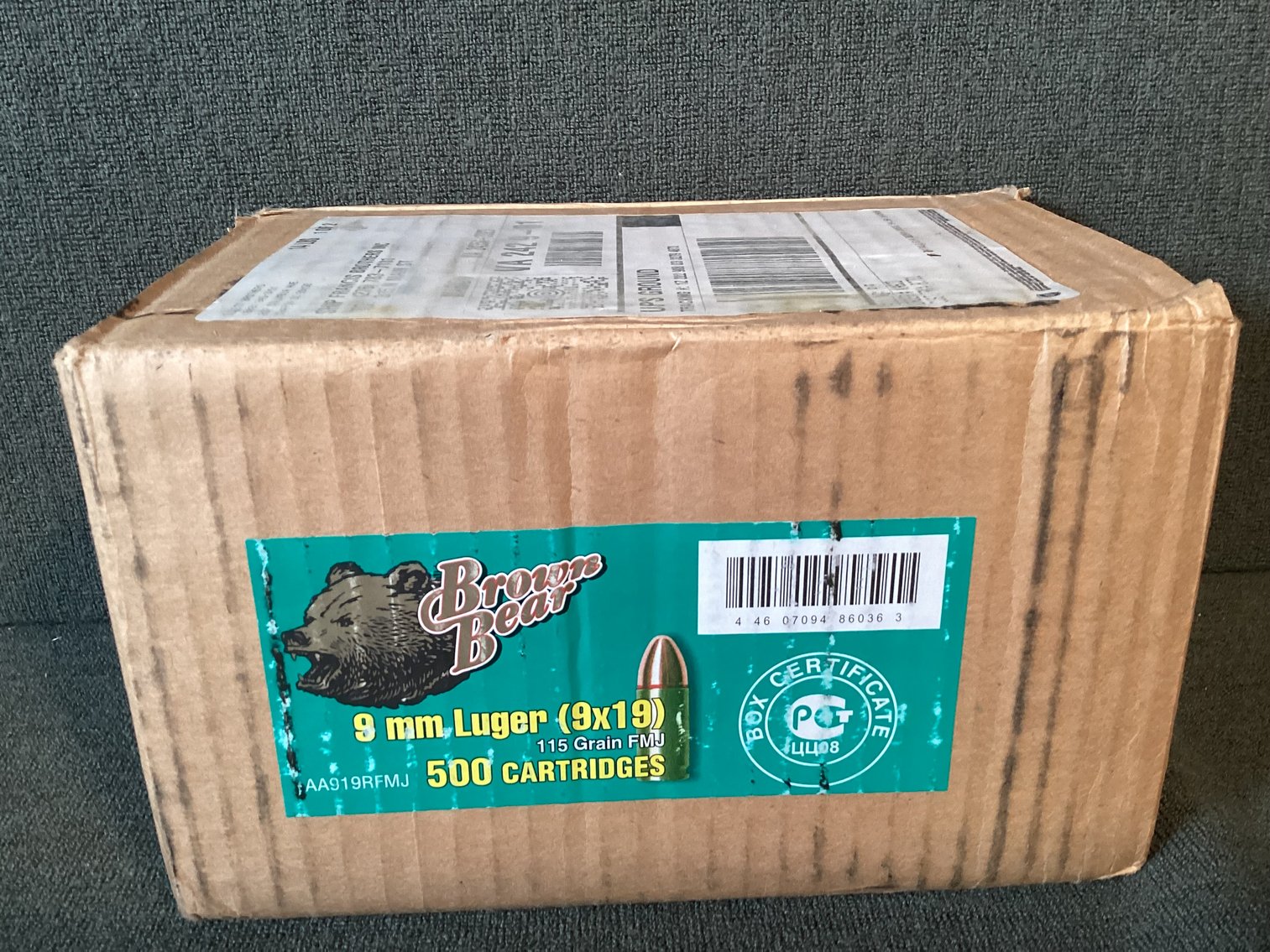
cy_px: 476
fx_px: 1137
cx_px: 635
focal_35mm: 31
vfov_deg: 45.4
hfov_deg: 58.3
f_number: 2.4
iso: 250
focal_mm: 3.3
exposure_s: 1/60
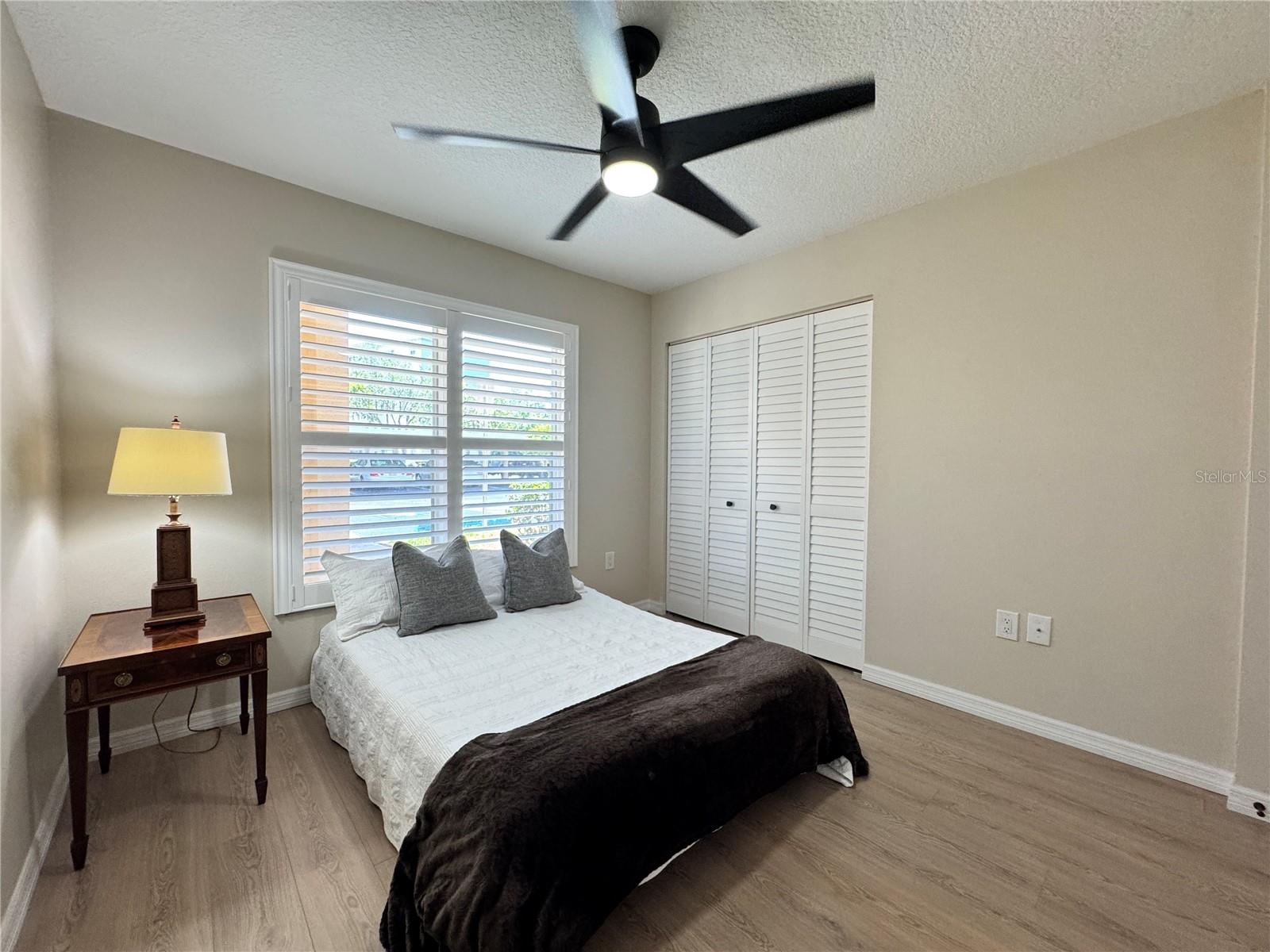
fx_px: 514
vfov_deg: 85.7
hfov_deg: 102.1
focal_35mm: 14
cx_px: 635
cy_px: 476
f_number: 2.2
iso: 250
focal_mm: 2.22
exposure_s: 1/120
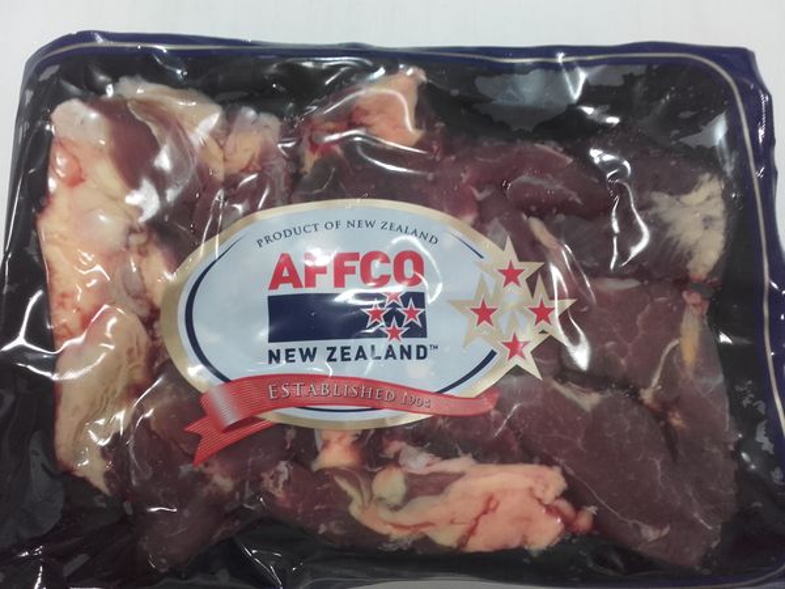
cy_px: 294
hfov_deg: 58.4
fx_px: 703
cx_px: 392
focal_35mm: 31
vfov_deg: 45.4
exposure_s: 1/33
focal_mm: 3.31
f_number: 2.2
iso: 80
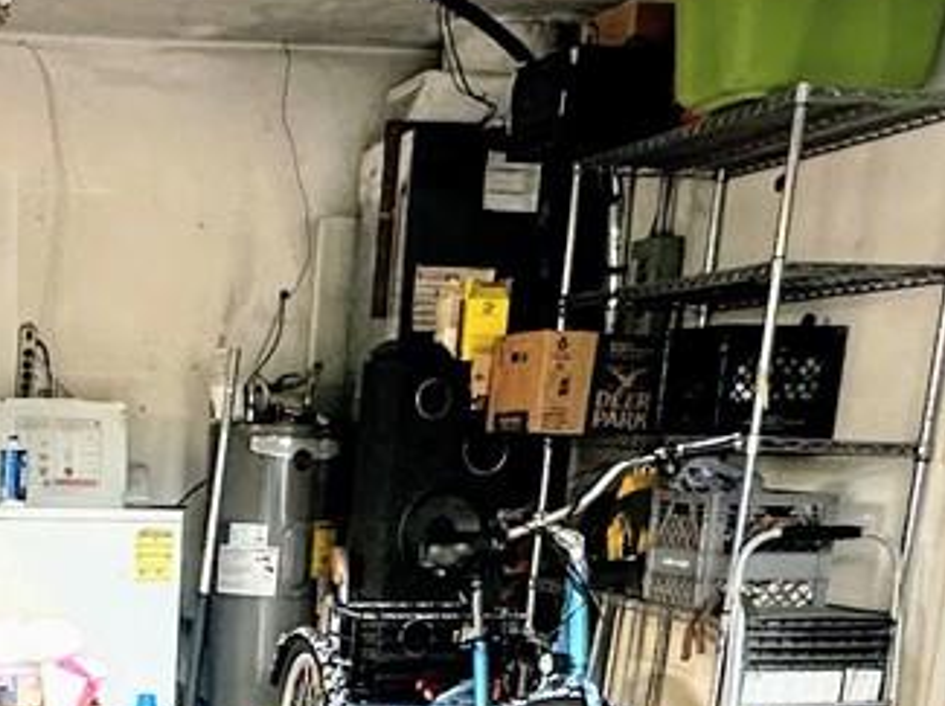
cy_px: 1002
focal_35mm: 69
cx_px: -29
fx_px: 1882
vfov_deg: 19.1
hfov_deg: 26.5
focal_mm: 2.22
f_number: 2.2
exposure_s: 1/99
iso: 200
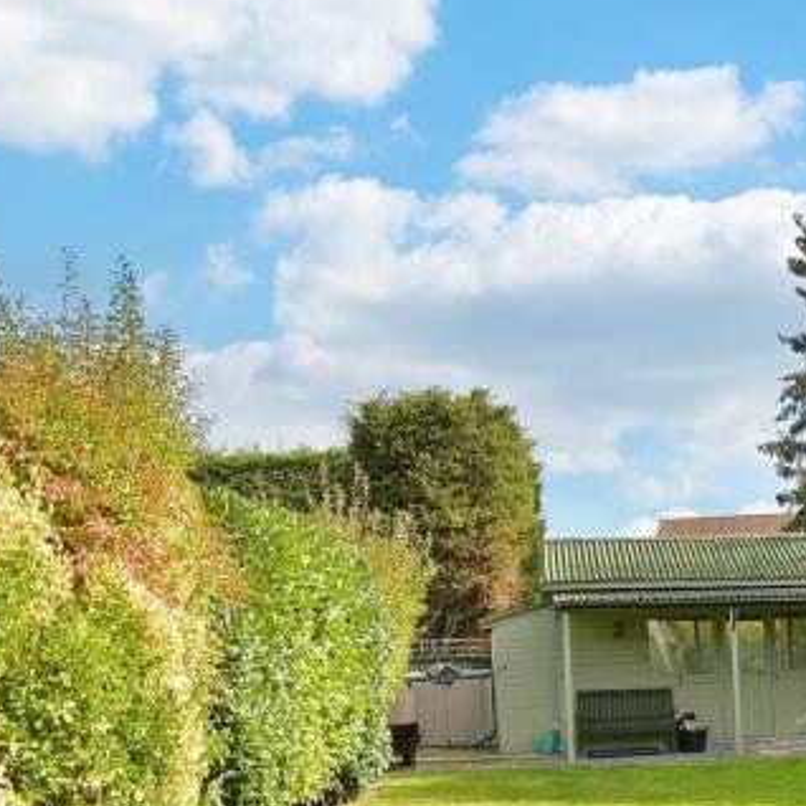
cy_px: 703
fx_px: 1080
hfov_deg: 37.3
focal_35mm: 41
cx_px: 776
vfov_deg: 38.5
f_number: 8
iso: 100
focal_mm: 10
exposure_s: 1/160
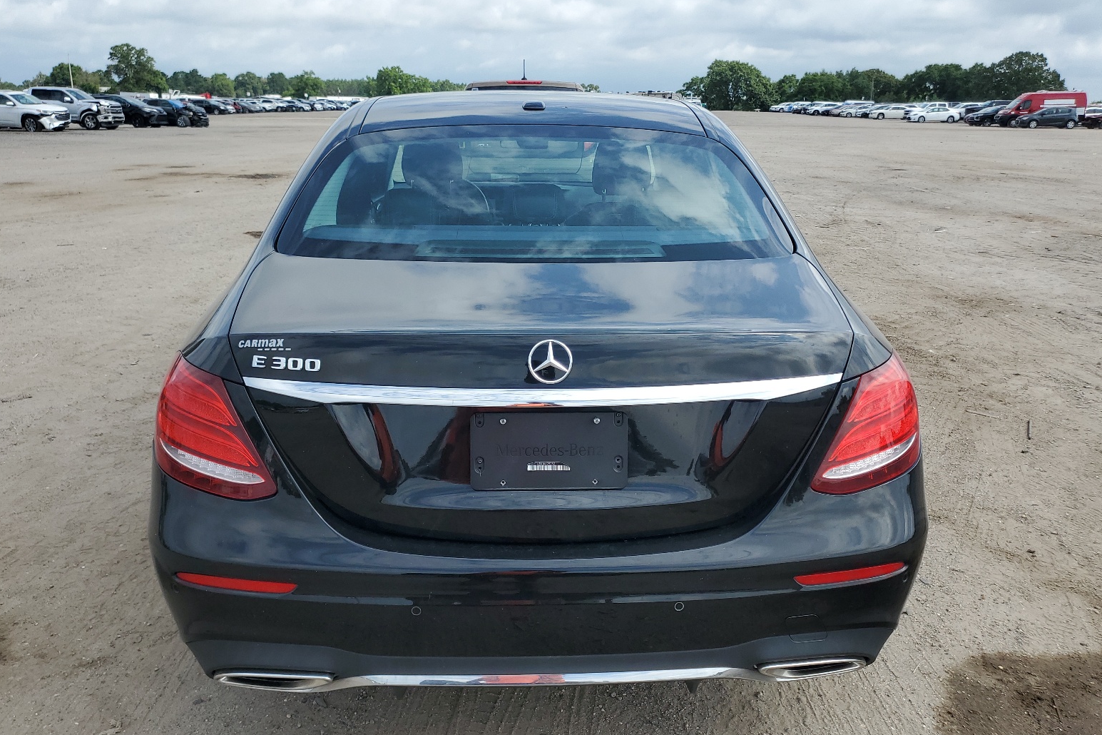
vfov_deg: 46.4
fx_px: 857
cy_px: 380
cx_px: 549
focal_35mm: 28
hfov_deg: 65.5
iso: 50
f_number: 1.5
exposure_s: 1/2500
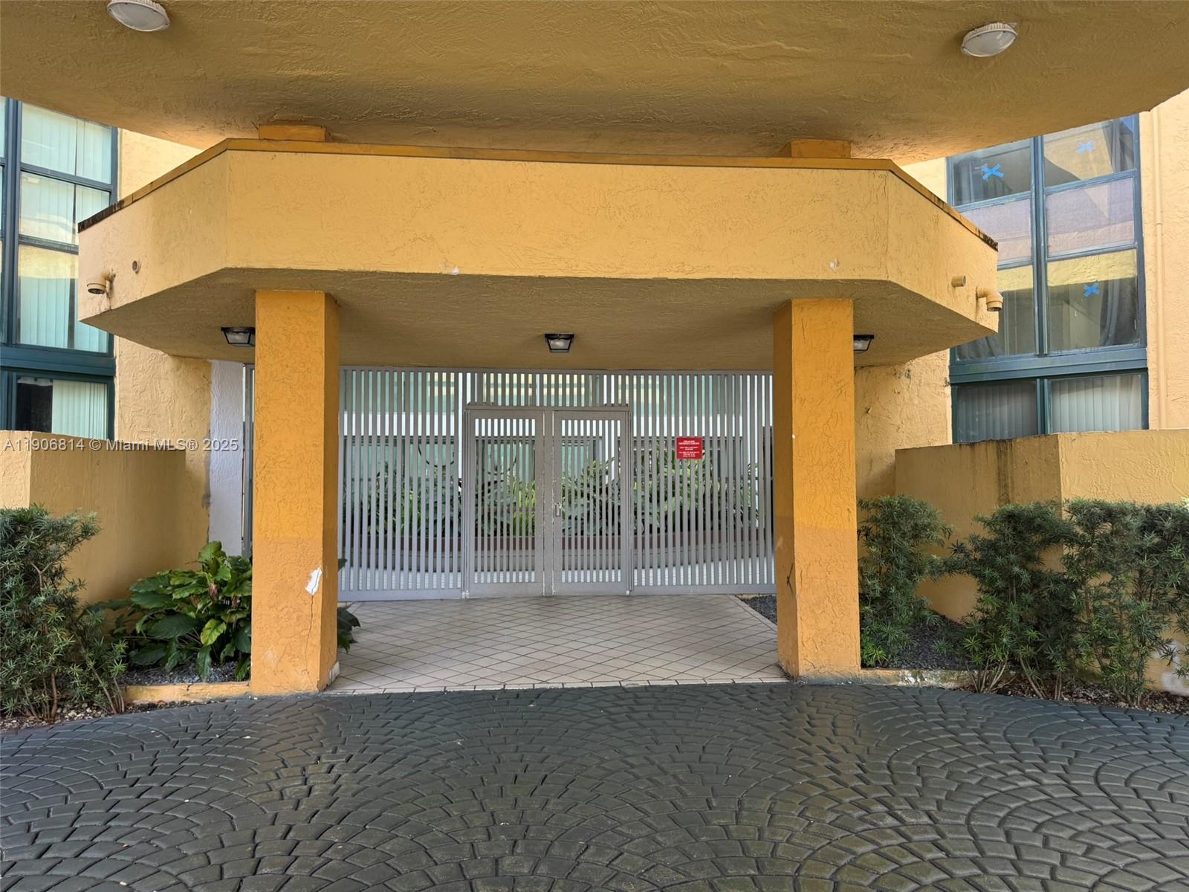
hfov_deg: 71.6
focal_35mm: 24
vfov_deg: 56.8
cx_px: 594
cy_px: 446
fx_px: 824
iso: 64
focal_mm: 6.76
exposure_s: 1/163
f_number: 1.78
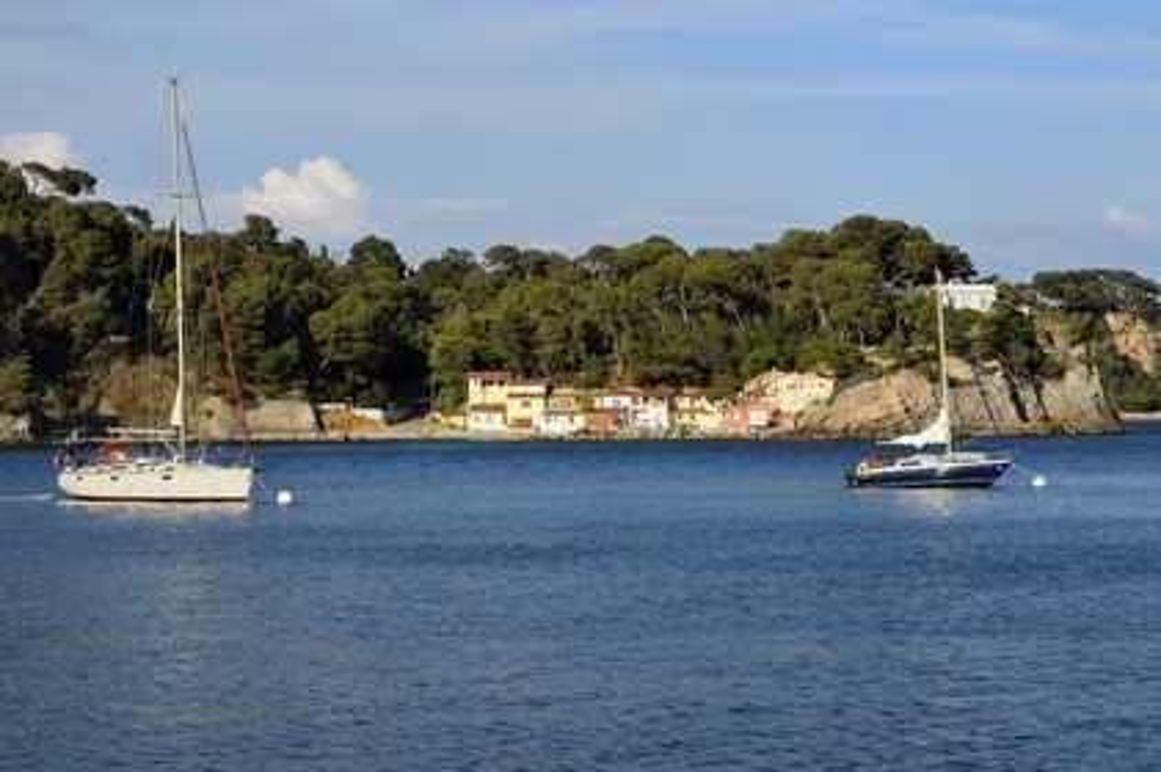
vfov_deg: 15.2
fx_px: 2900
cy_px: 386
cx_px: 580
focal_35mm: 90
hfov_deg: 22.6
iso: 200
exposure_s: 1/500
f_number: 10
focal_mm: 90
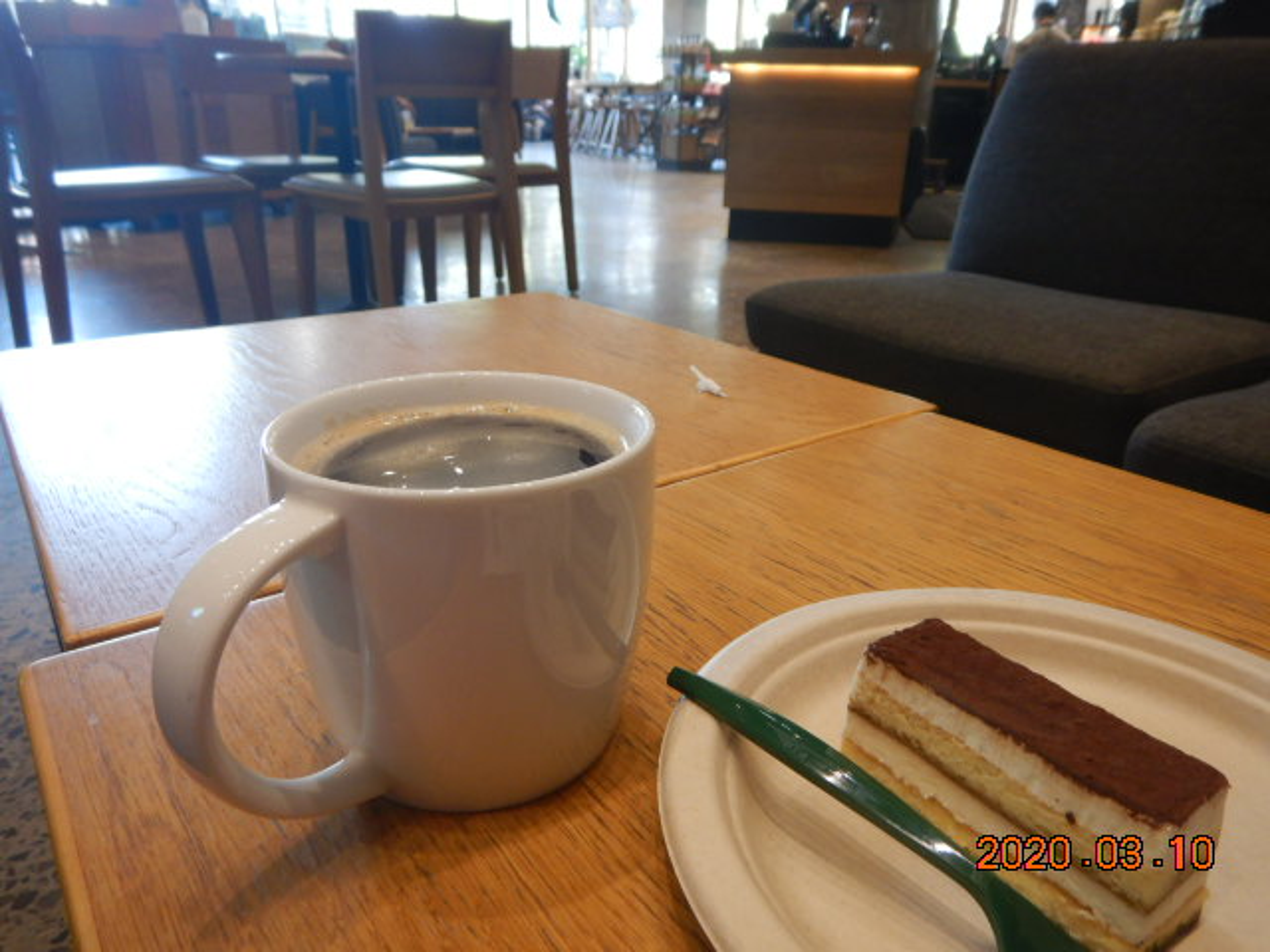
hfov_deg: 71.6
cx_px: 635
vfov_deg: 56.8
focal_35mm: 24
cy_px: 476
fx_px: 881
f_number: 2.8
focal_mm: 4.3
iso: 250
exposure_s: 1/30
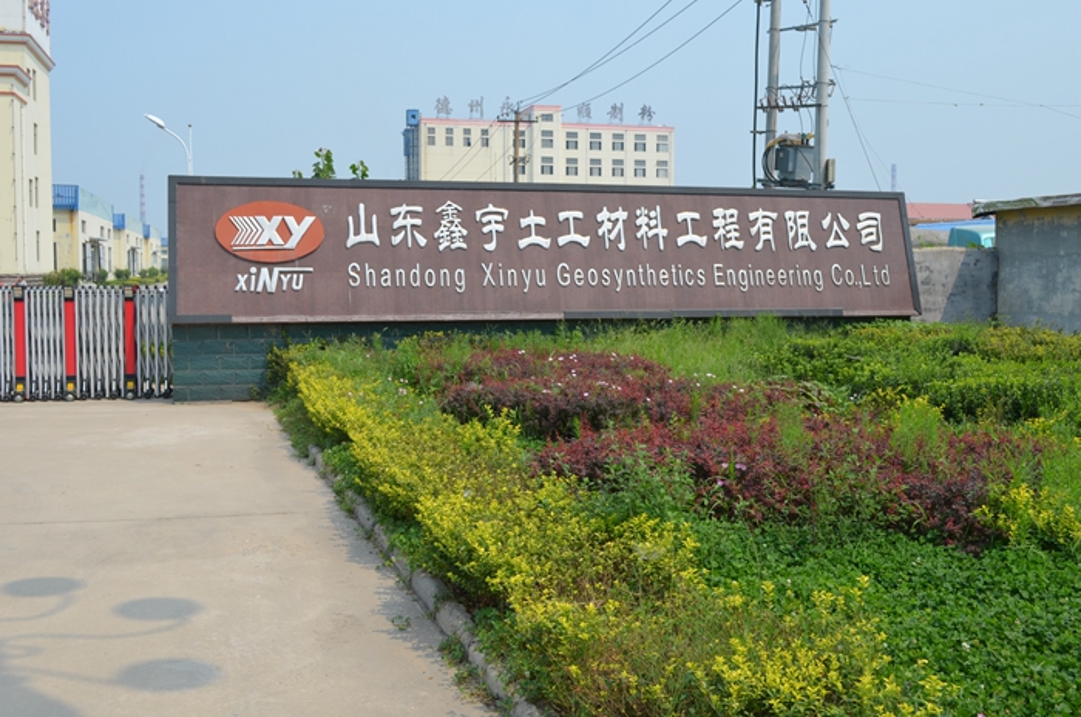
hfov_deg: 53.2
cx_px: 540
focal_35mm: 36
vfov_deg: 36.7
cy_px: 358
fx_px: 1079
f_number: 9
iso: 100
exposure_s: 1/320
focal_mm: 24
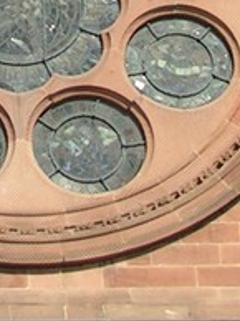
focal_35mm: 209
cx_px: -26
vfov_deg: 9.2
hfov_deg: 7.1
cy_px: -199
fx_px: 1936
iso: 50
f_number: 5.6
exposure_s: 1/250
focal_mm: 5.8
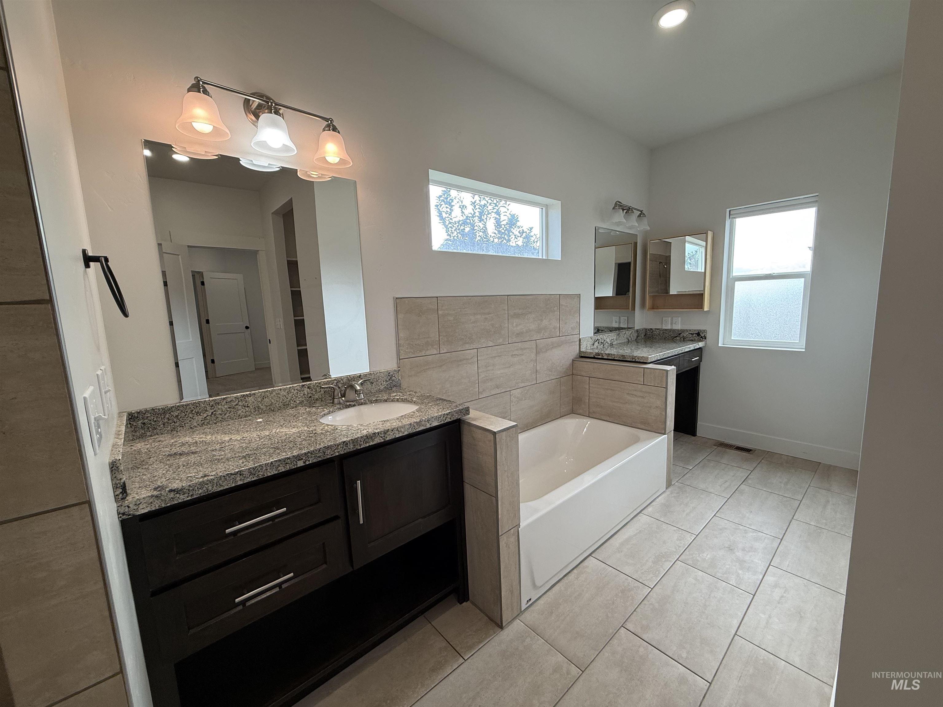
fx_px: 381
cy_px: 354
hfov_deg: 102.1
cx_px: 472
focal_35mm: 14
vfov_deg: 85.7
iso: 80
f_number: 2.2
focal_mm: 2.22
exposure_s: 1/120
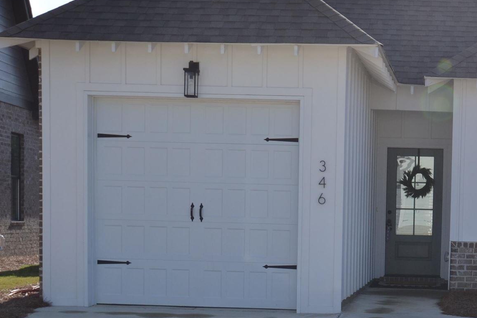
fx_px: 1060
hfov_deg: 24.7
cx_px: 423
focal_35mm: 80
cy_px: 292
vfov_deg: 16.8
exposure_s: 1/320
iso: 100
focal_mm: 20
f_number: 8
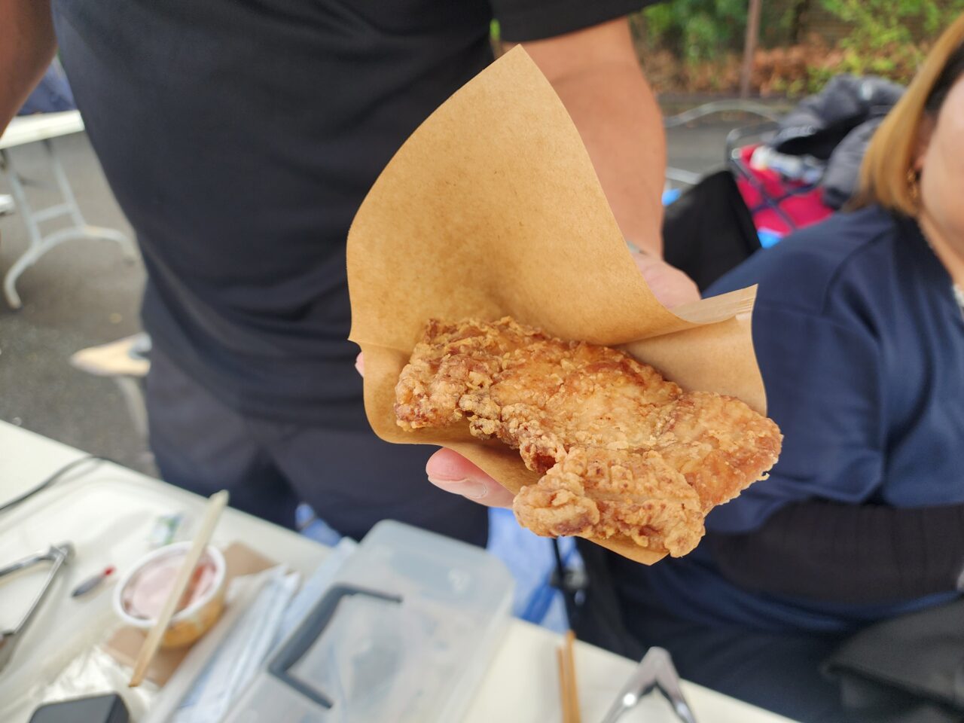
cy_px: 362
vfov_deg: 58.9
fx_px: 641
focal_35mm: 23
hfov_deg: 73.9
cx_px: 482
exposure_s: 1/180
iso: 50
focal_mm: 6.4
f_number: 1.8
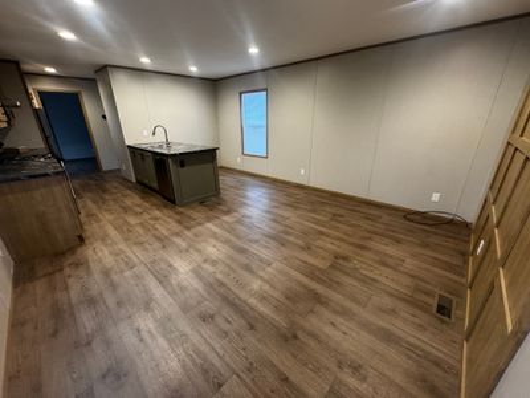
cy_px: 199
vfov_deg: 85.7
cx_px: 265
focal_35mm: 14
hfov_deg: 102.1
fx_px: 214
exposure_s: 1/60
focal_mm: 2.22
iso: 250
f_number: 2.2
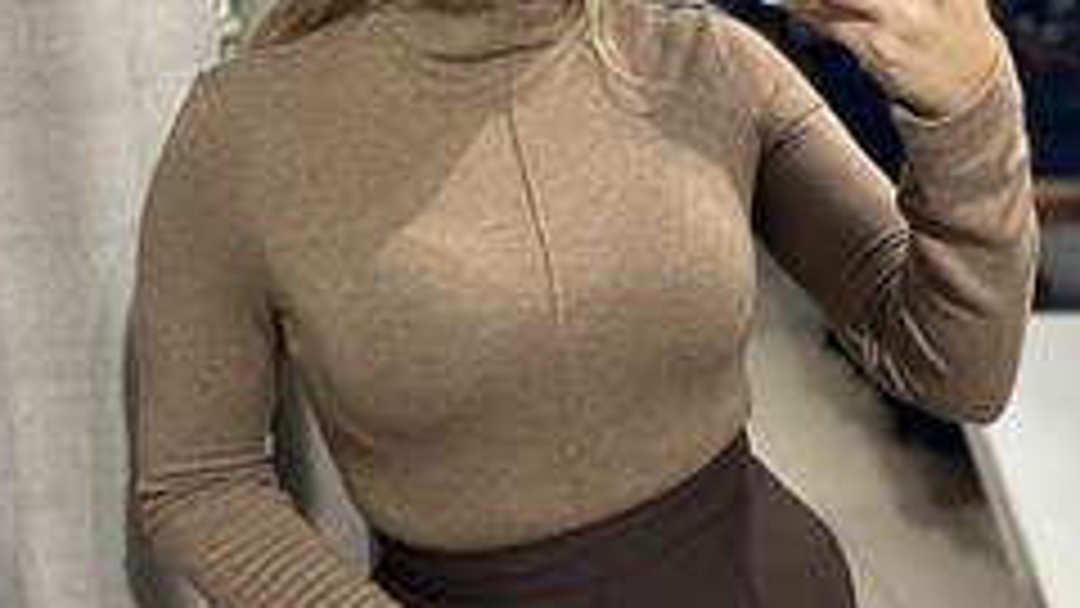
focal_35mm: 55
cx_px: 657
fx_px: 1575
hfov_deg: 37.7
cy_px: 113
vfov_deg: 21.5
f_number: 1.5
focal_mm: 5.7
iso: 50
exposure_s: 1/100
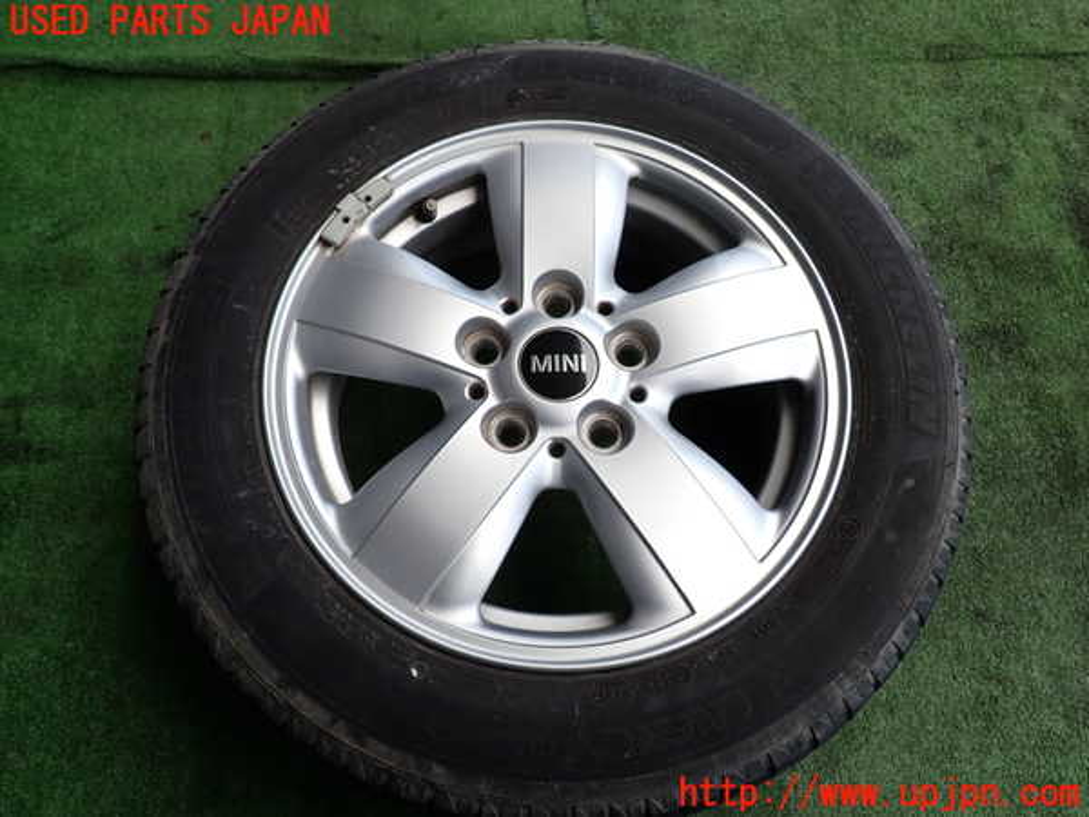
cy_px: 408
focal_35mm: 25
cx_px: 544
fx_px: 786
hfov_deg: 69.4
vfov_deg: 54.9
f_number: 2.8
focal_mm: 4.5
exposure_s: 1/500
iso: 100
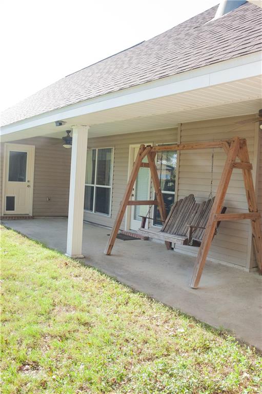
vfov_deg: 54.5
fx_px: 383
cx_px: 131
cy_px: 197
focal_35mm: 35
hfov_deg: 37.8
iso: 3200
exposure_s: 1/500
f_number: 13
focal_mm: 35
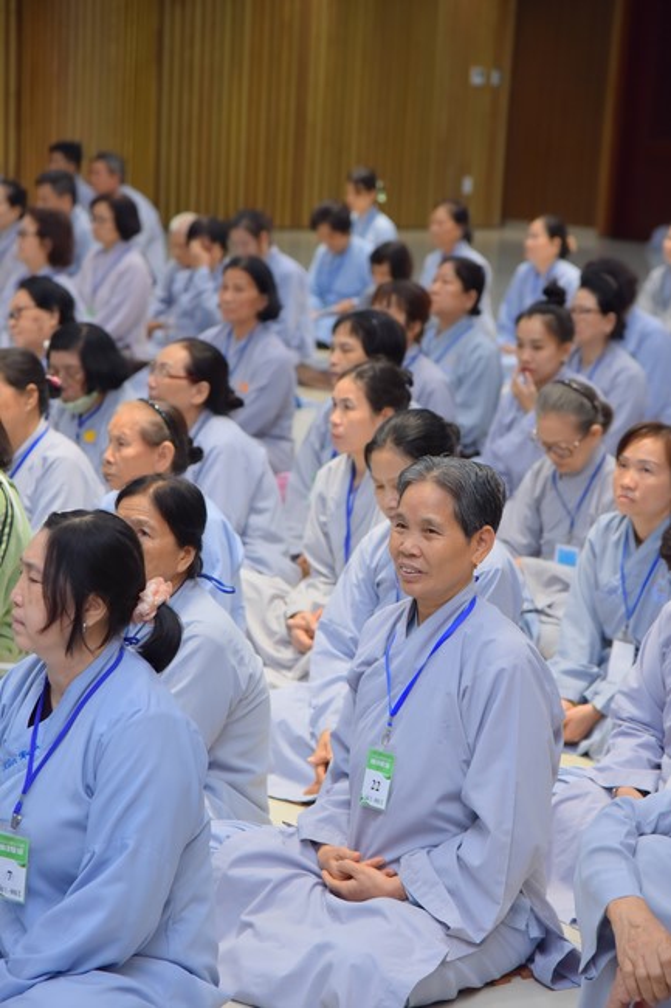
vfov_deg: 20.4
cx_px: 336
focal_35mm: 100
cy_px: 504
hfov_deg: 13.7
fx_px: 2797
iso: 1250
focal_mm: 100
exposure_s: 1/125
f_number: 5
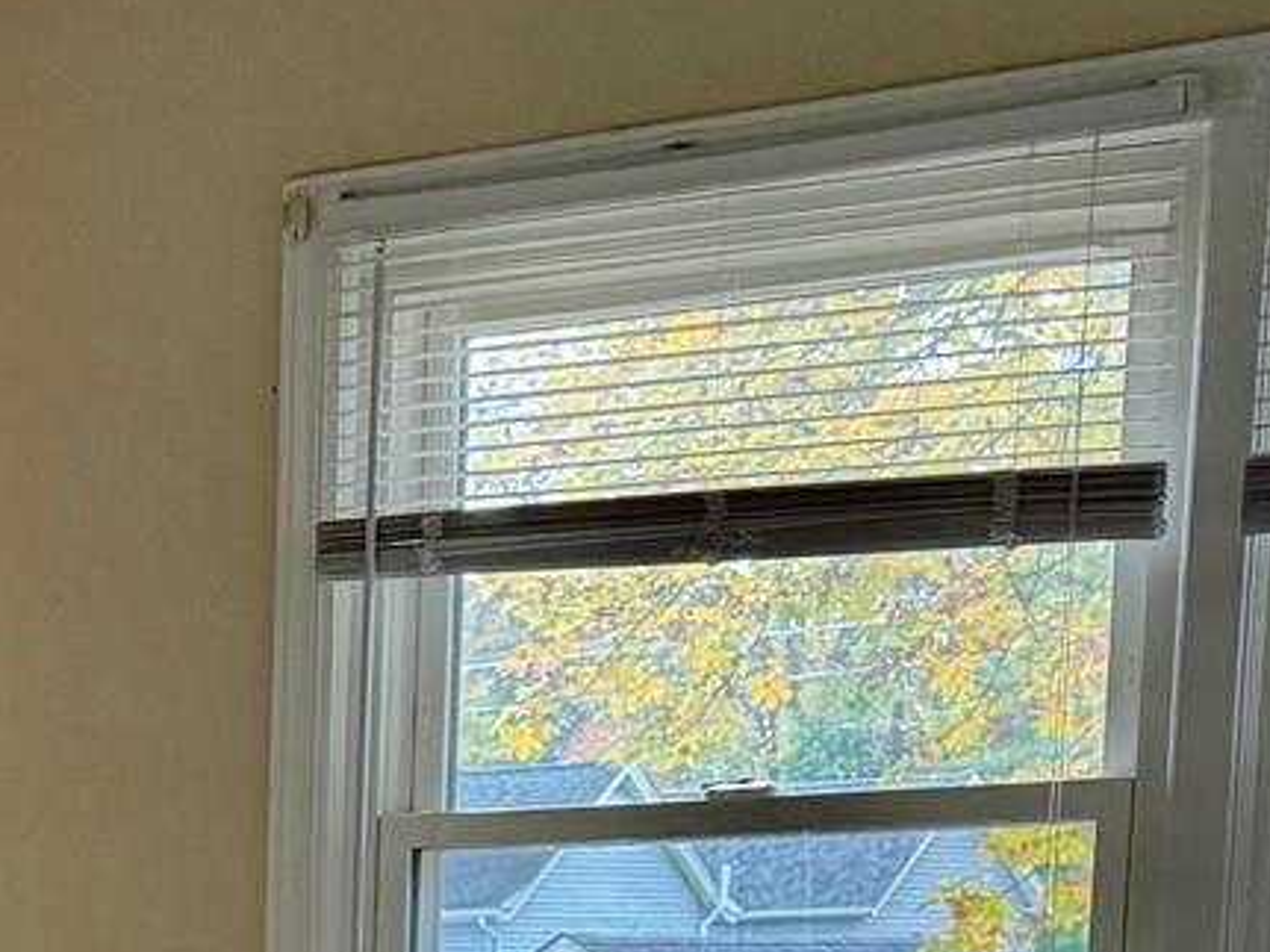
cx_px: -333
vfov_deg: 11.7
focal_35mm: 114
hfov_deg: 16.4
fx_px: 4181
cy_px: 1848
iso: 200
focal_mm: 6.76
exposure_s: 1/214
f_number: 1.78
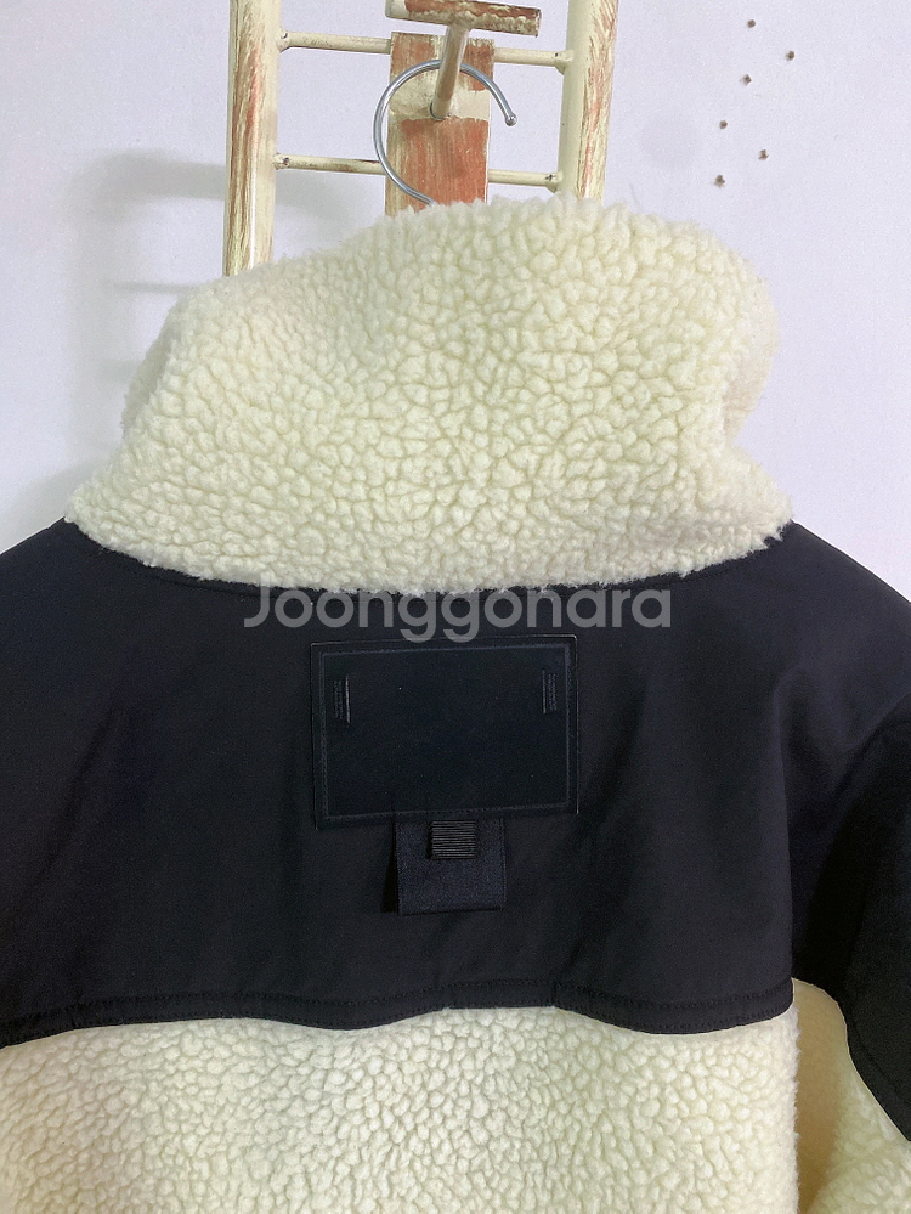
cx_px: 456
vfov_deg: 67.3
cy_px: 607
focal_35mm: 26
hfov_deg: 53.1
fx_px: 912
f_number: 1.8
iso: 250
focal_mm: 4.25
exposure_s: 1/60
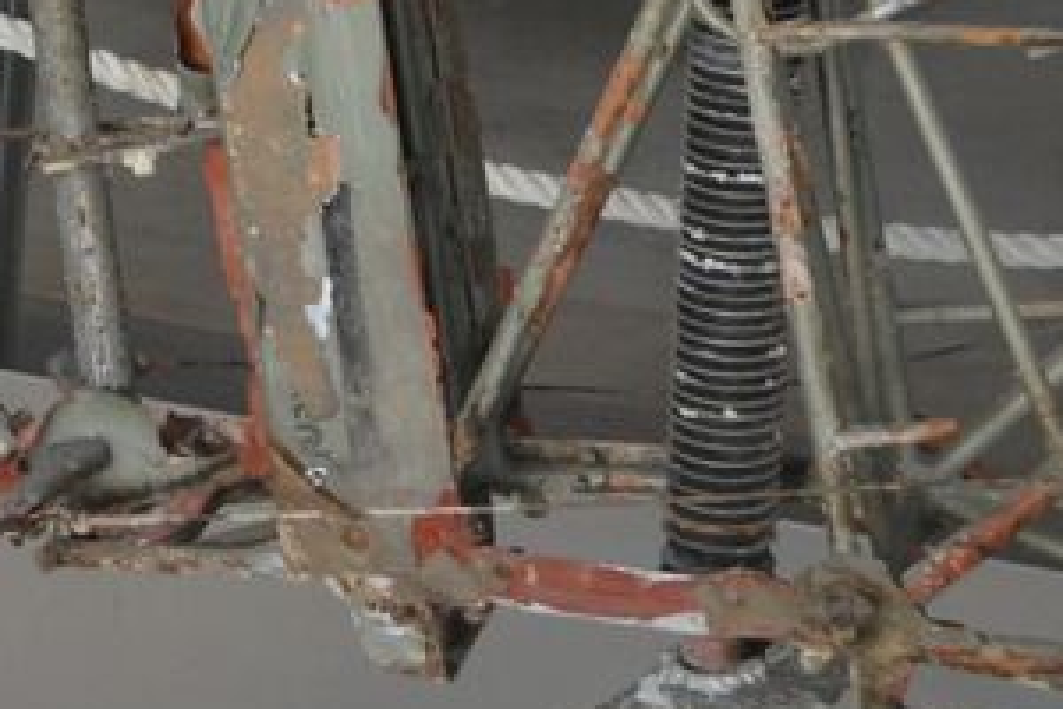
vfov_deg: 9.3
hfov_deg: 14.4
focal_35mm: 141
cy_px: -509
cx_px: 113
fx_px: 4163
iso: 400
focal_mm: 22
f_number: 4
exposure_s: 1/50
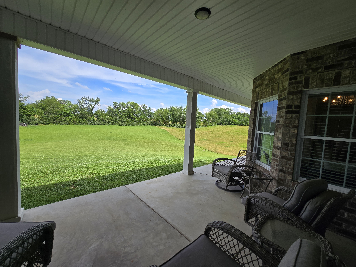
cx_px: 178
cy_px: 134
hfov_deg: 106.2
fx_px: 134
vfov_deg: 89.9
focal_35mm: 13
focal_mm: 2.2
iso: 50
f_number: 2.2
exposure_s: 1/1410
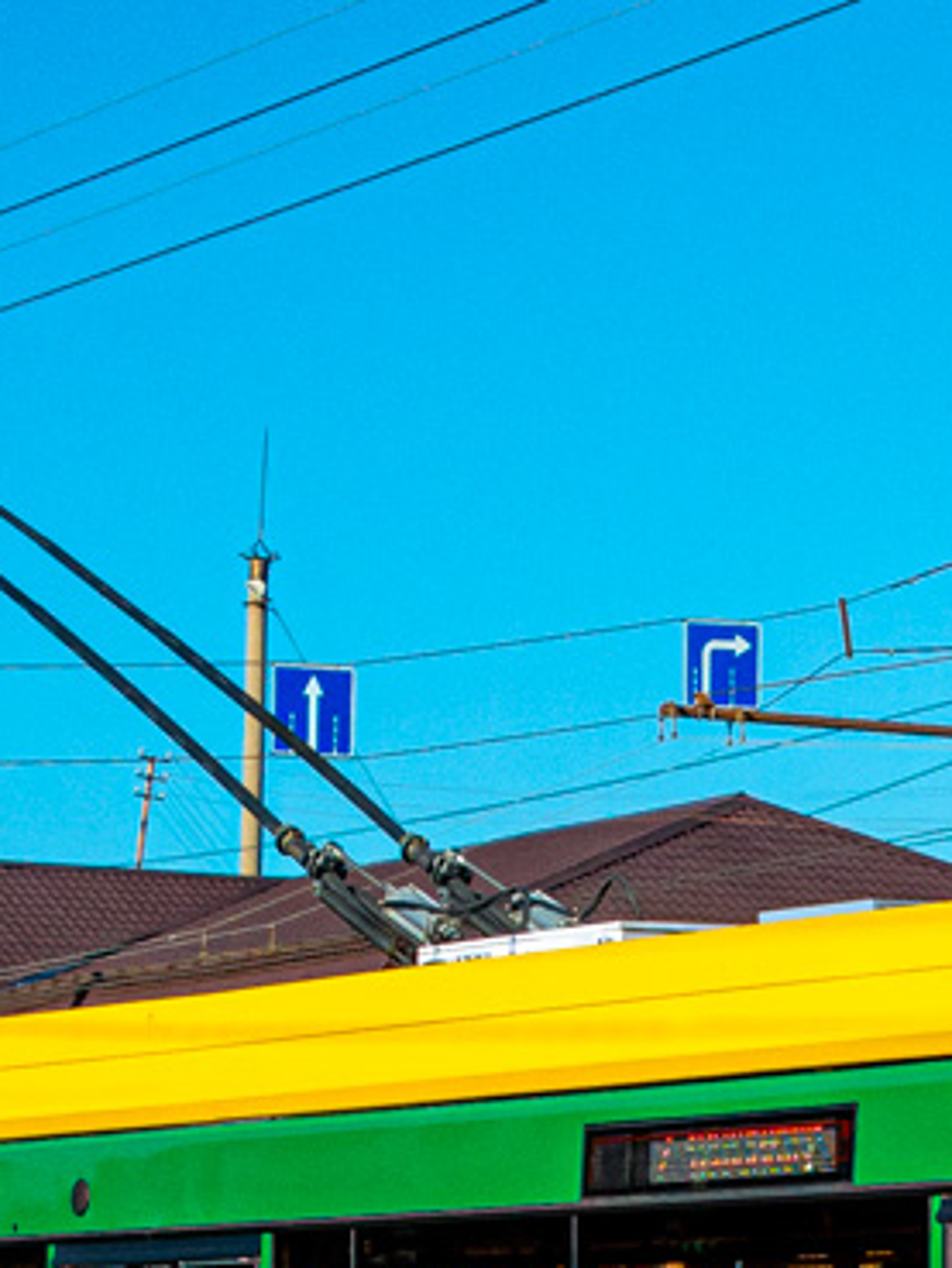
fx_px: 4874
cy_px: 838
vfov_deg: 14.8
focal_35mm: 133
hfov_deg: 11.0
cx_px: 1017
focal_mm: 12.78
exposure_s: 1/1250
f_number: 3.5
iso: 80
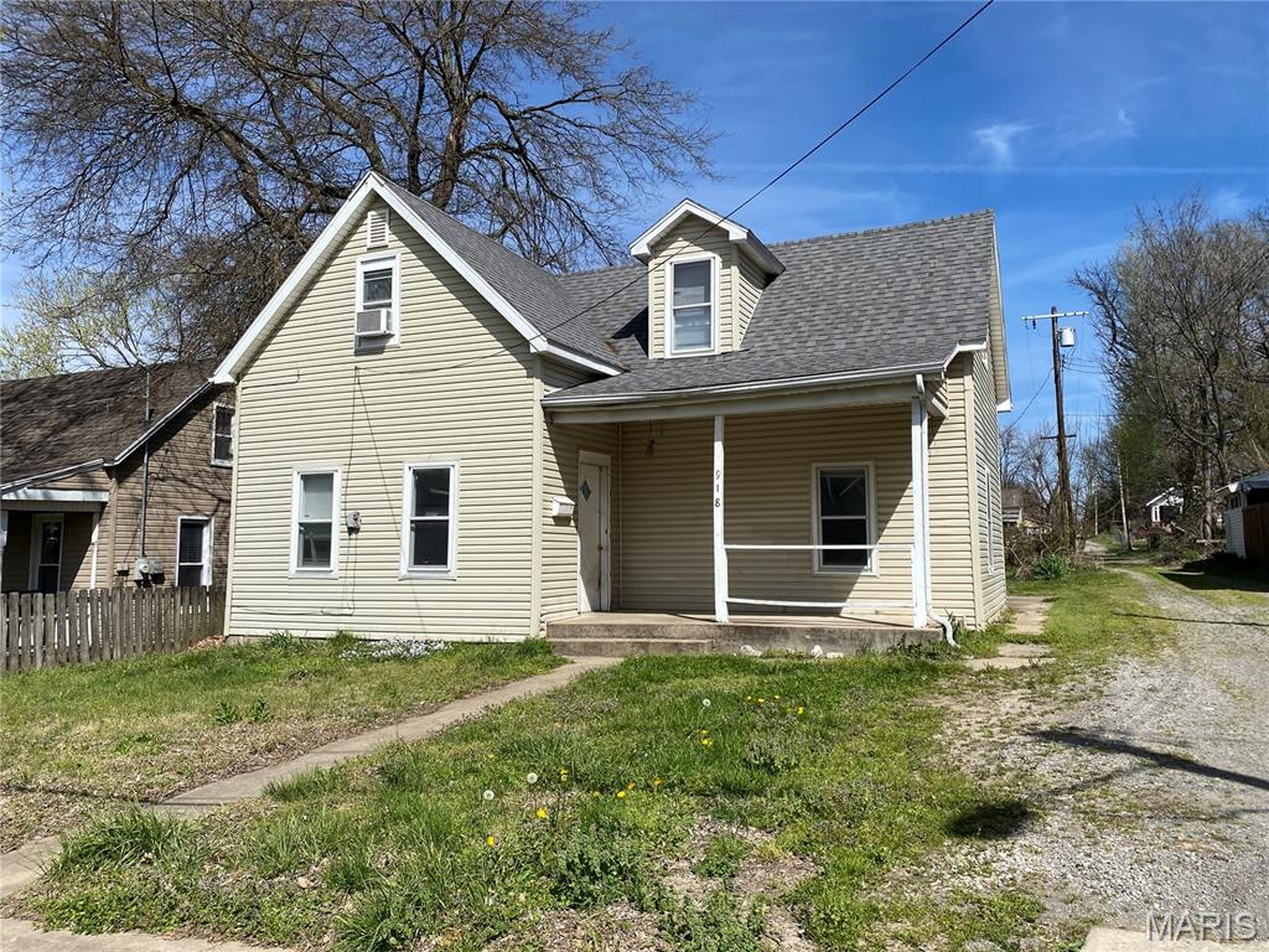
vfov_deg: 53.1
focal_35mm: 26
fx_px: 953
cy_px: 476
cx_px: 634
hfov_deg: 67.3
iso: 32
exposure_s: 1/4274
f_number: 1.8
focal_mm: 4.25
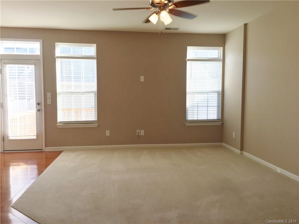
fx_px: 250
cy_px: 112
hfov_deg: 61.7
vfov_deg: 48.2
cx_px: 150
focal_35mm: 29
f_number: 2.2
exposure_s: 1/120
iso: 40
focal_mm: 4.15
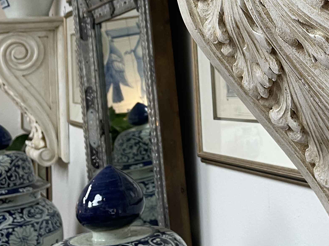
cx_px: 284
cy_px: -10
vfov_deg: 21.1
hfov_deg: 28.1
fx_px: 637
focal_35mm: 67
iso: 80
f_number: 1.6
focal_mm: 4.2
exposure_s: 1/60
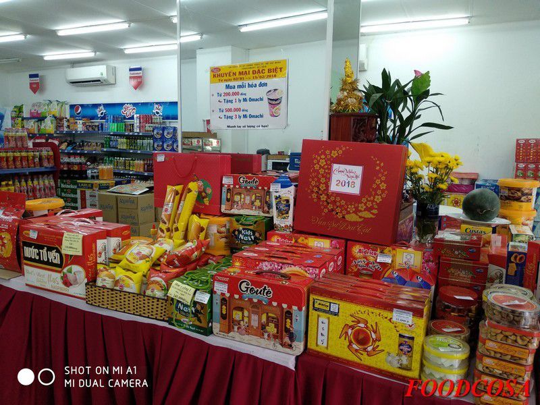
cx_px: 270
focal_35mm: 26
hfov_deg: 67.3
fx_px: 406
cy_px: 202
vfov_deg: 53.1
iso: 320
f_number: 2.2
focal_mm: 3.83
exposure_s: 1/50
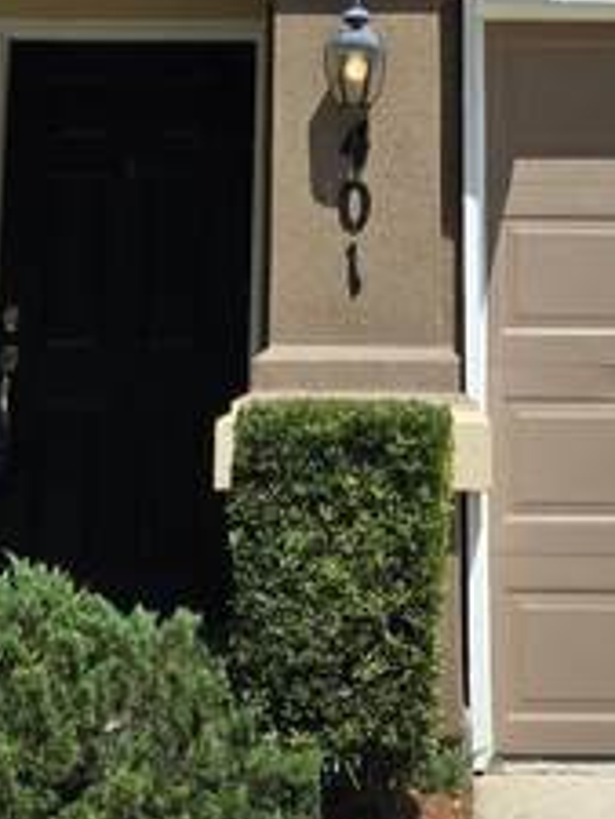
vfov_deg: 18.8
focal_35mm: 98
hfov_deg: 15.0
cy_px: -200
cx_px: 455
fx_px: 2319
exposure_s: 1/2797
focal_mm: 5.4
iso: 25
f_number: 1.8
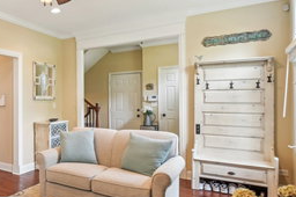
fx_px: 246
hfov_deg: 52.8
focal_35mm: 30
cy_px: 111
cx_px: 20
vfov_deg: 43.4
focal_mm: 16
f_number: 11
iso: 400
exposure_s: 1/5
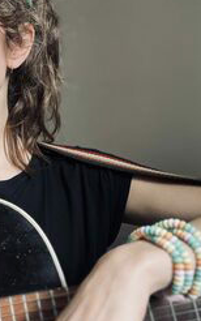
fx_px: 429
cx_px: 2
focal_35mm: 49
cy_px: 147
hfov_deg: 25.2
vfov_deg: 41.0
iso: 100
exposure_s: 1/67
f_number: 2.2
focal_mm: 2.71
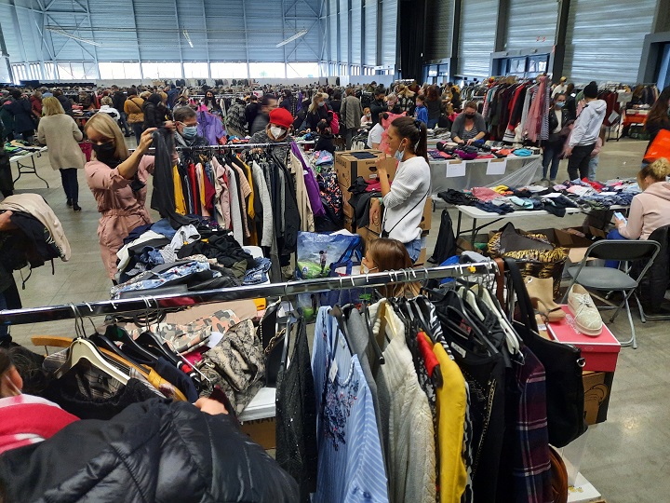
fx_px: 484
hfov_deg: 69.4
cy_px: 252
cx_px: 335
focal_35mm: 25
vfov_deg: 54.9
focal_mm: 4.6
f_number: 2
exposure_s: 1/33
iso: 400
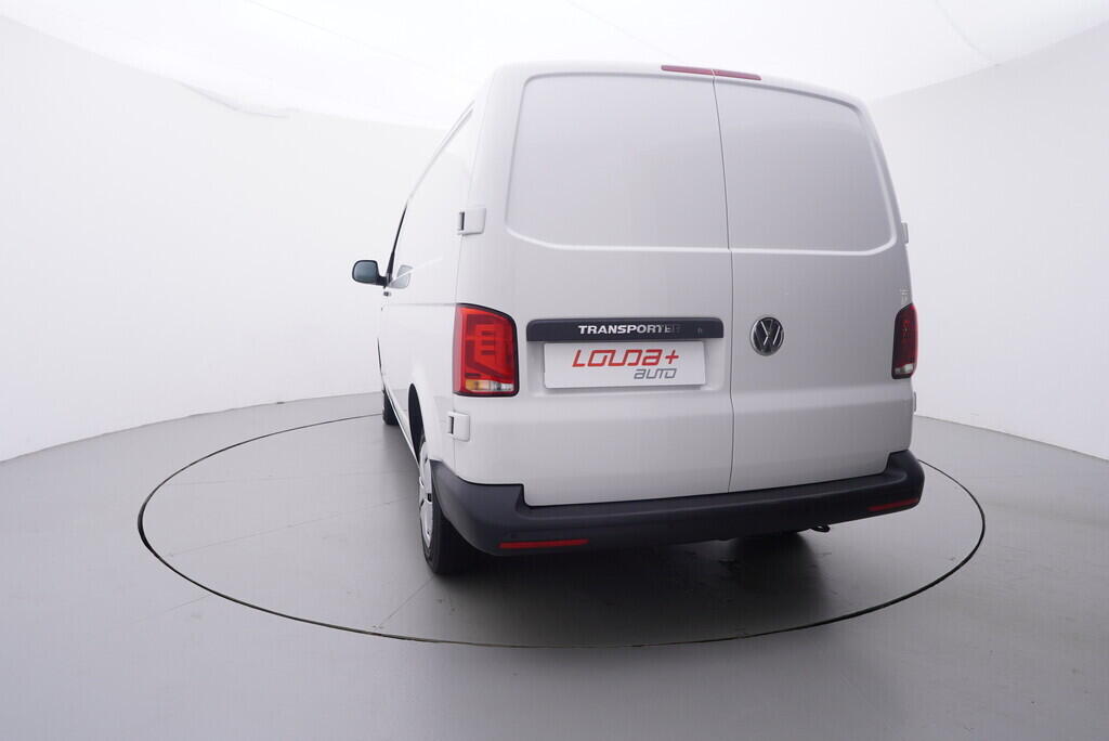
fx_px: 693
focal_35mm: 22
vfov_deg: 56.2
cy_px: 370
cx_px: 554
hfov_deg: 77.3
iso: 200
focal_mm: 15
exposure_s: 1/80
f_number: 5
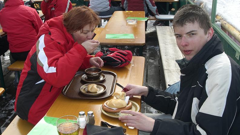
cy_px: 77
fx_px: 267
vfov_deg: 28.3
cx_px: 121
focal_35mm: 42
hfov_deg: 48.4
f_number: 4.4
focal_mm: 6.3
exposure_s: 1/250
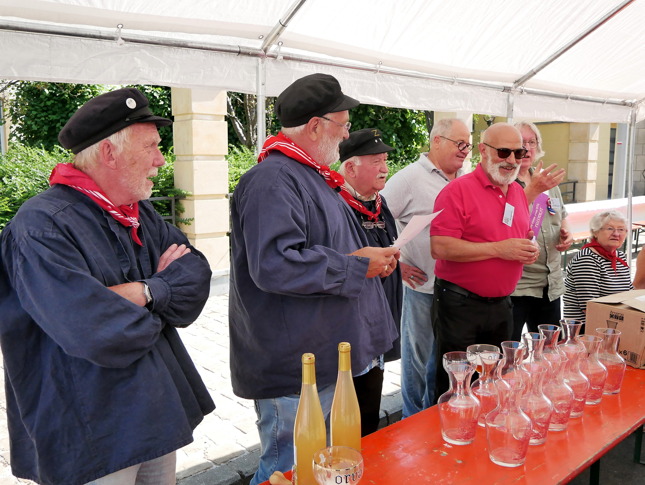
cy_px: 242
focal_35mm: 34
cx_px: 322
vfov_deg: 41.8
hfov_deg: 53.9
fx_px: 634
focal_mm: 17
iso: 800
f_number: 3.8
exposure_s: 1/1600
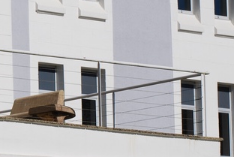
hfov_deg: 8.2
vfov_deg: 5.6
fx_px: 1601
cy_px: 85
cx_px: -130
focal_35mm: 246
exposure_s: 1/400
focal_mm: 50
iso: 100
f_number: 10
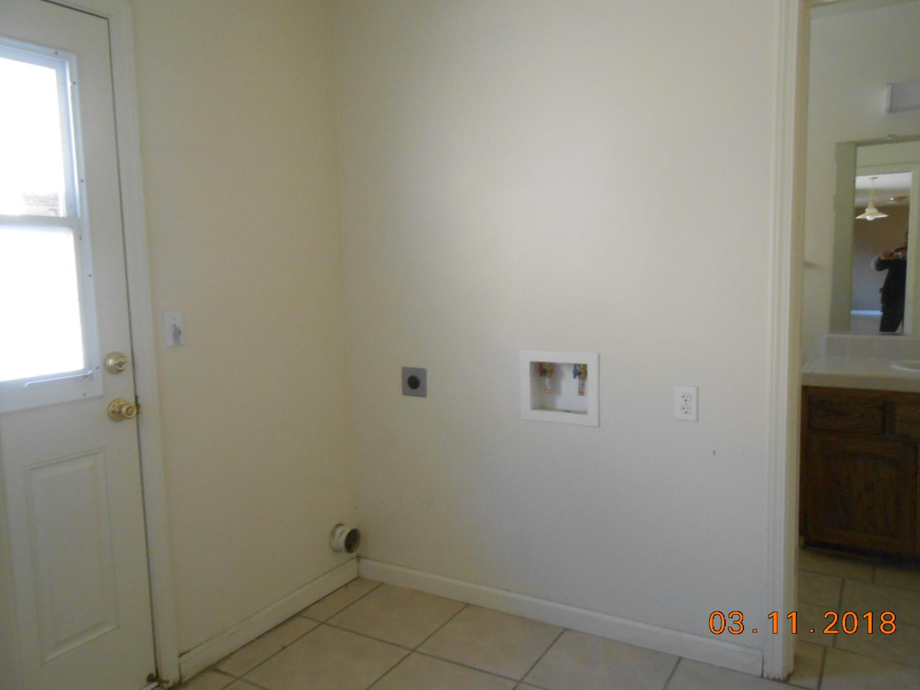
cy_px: 345
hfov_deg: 67.3
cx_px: 460
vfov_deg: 53.1
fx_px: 691
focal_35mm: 26
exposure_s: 1/30
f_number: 3.5
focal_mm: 4.6
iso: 320
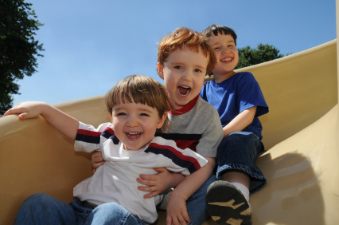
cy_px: 112
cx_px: 170
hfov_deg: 57.3
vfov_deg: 39.8
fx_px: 310
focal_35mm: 33
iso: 200
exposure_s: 1/640
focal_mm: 22
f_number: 7.1
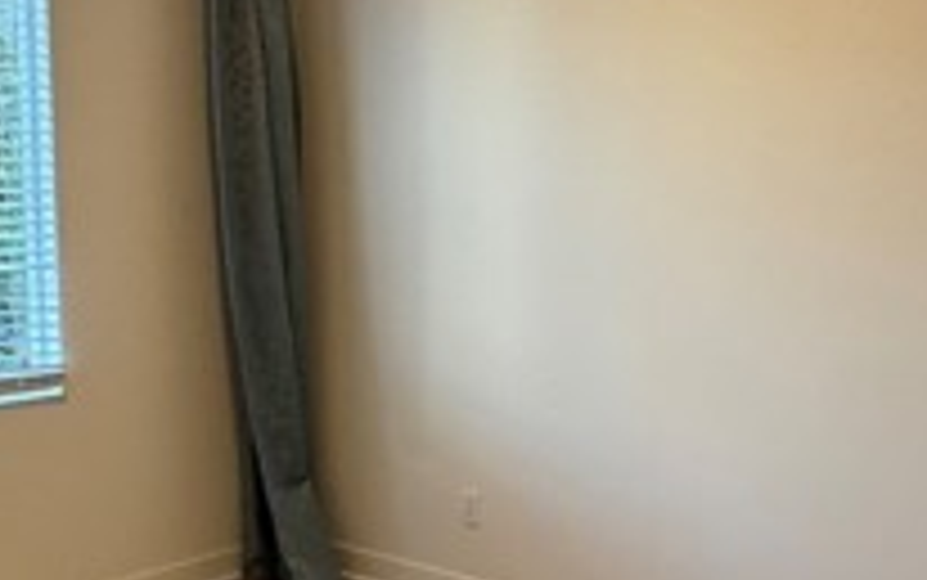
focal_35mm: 46
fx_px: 1163
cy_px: 337
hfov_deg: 43.4
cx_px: 522
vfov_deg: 28.0
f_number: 2.2
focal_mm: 2.22
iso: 250
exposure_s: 1/120
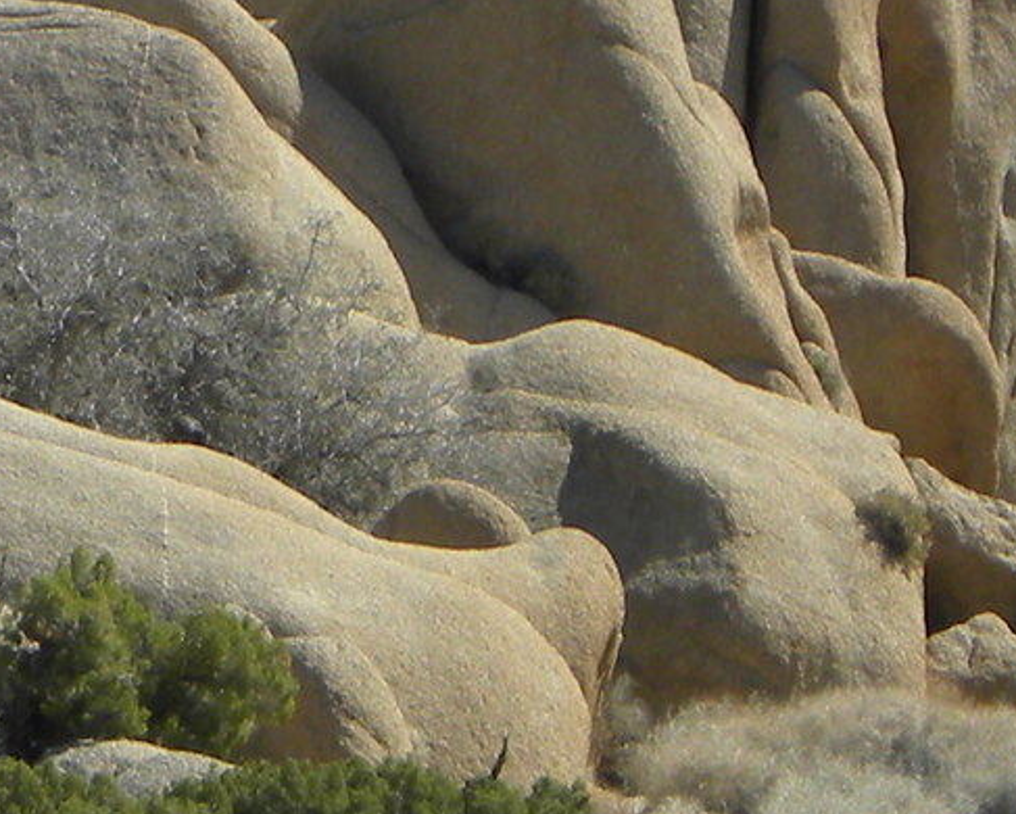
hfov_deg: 3.0
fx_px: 19433
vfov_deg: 2.4
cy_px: -149
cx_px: -154
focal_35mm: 646
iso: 64
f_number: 4.5
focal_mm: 23
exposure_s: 1/513
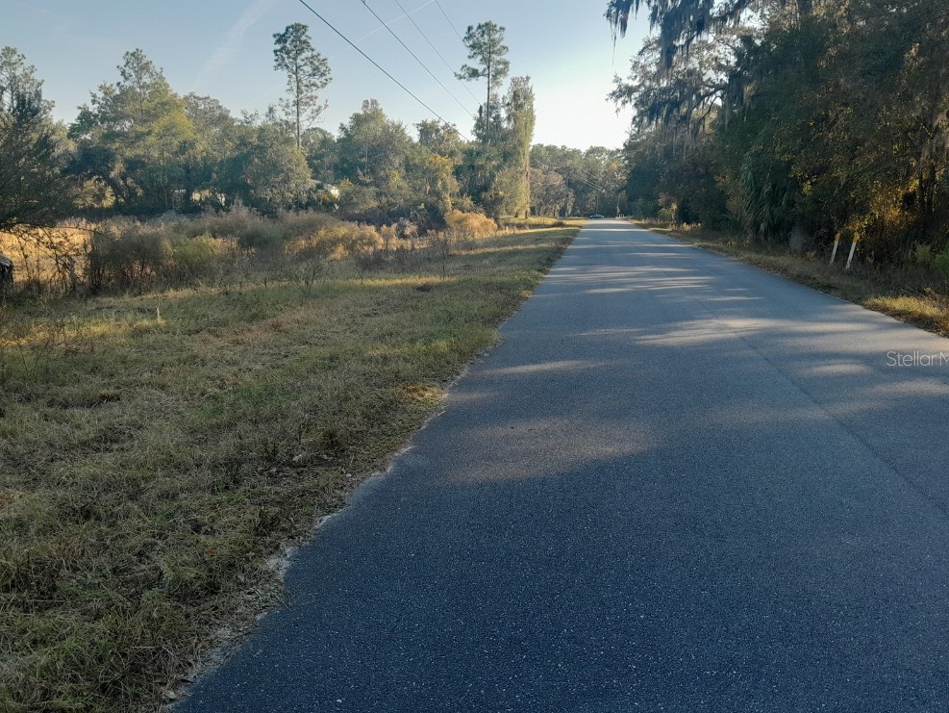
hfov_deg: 63.4
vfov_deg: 49.8
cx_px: 485
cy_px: 358
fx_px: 768
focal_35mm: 28
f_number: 1.8
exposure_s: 1/120
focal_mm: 4
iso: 40
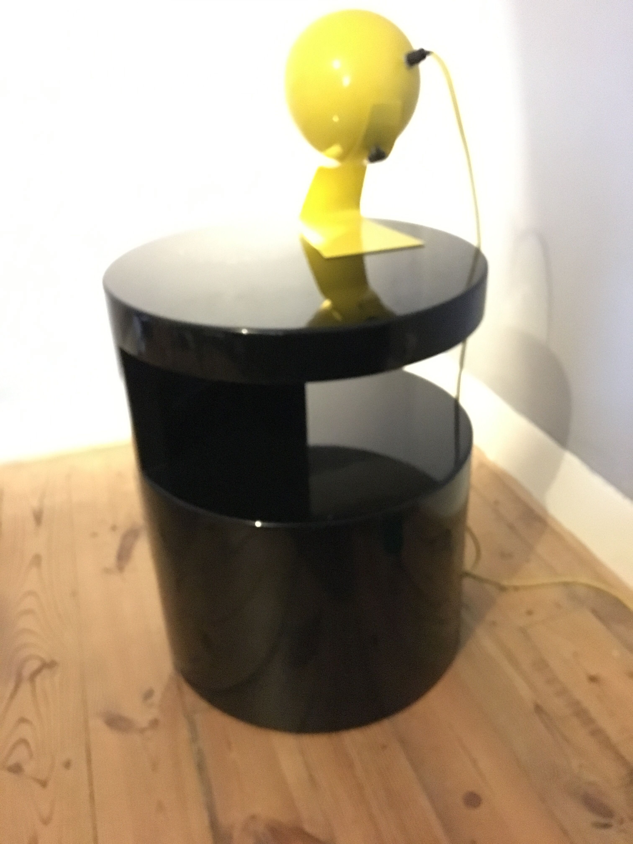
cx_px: 316
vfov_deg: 61.7
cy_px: 422
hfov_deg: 48.2
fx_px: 707
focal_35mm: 29
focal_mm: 4.15
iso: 2000
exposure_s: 1/17
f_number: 2.2
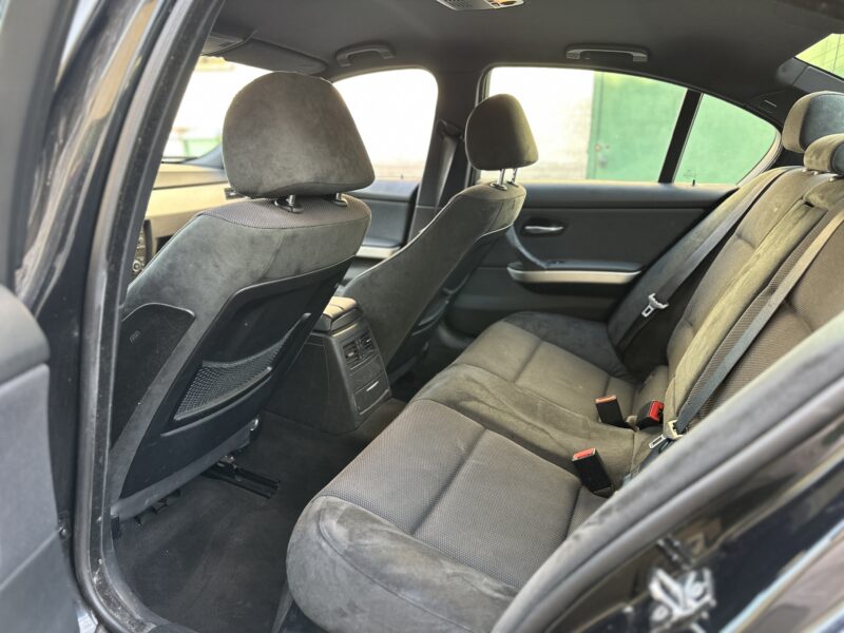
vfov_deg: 56.8
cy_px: 316
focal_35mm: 24
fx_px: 585
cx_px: 422
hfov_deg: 71.6
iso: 200
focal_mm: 6.86
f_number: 1.78
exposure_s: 1/121
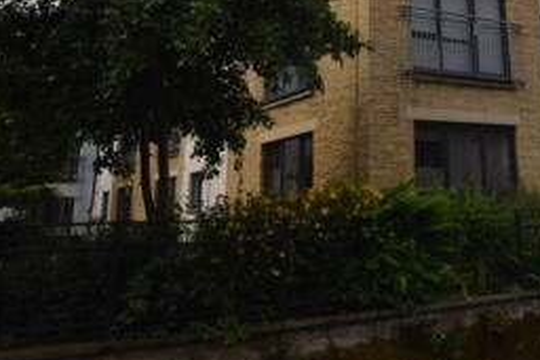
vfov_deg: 27.1
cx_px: 446
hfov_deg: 40.6
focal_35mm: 46
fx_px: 690
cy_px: -24
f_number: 10
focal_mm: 12
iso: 100
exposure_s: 1/200
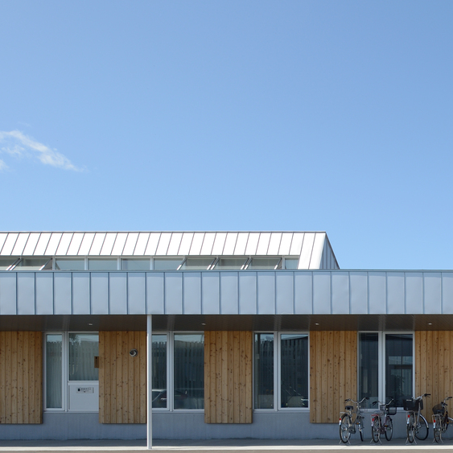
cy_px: 247
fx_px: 637
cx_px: 559
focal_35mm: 43
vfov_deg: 39.1
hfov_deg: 31.8
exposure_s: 1/160
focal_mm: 19
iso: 100
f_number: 11
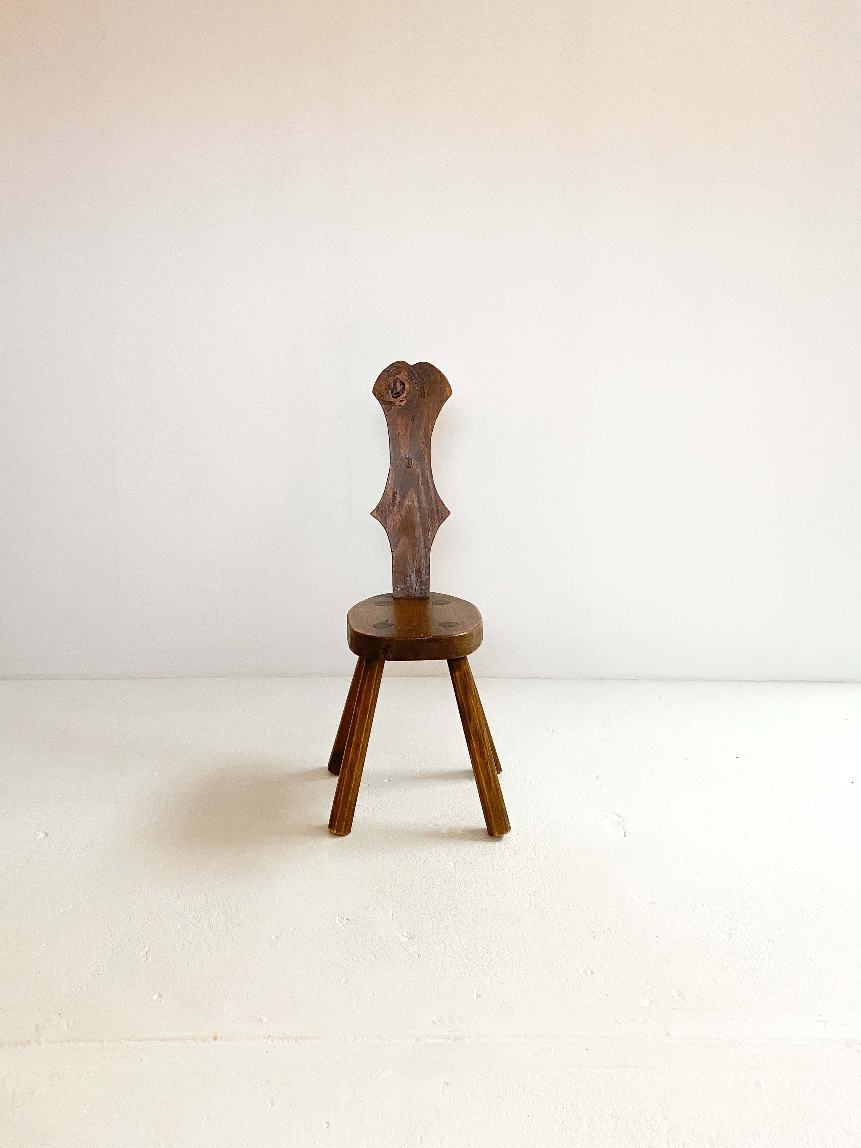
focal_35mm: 26
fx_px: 862
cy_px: 574
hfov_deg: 53.1
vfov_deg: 67.3
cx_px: 430
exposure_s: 1/50
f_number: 1.8
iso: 200
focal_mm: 4.25
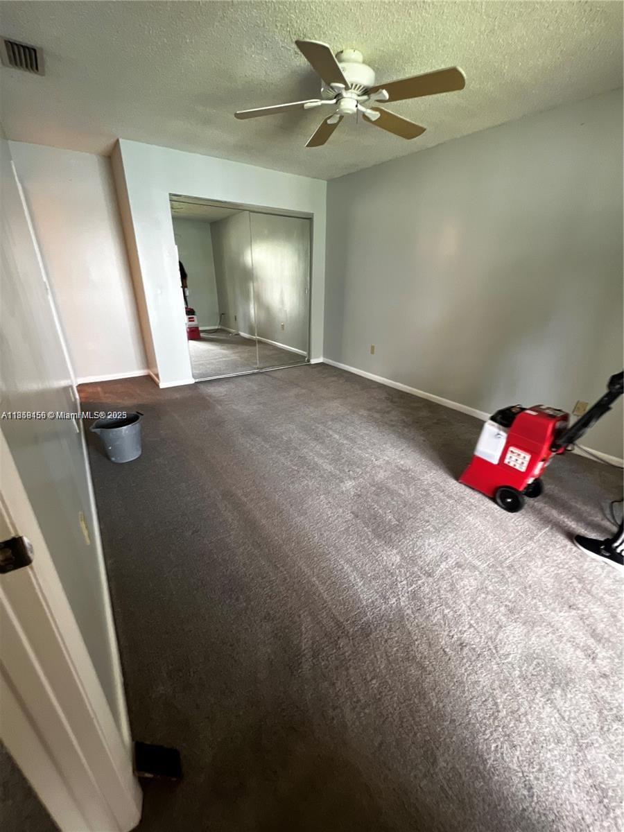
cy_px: 416
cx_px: 312
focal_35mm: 13
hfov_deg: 89.9
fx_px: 312
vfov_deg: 106.2
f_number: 1.8
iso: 160
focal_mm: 1.57
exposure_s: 1/30
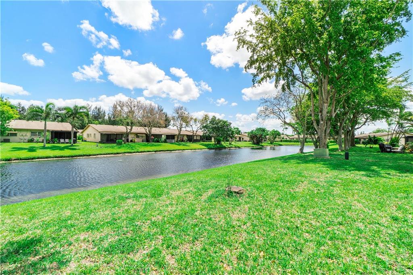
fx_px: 172
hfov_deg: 100.4
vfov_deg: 77.2
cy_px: 138
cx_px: 206
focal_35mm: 15
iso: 100
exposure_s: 1/200
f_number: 11
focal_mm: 10
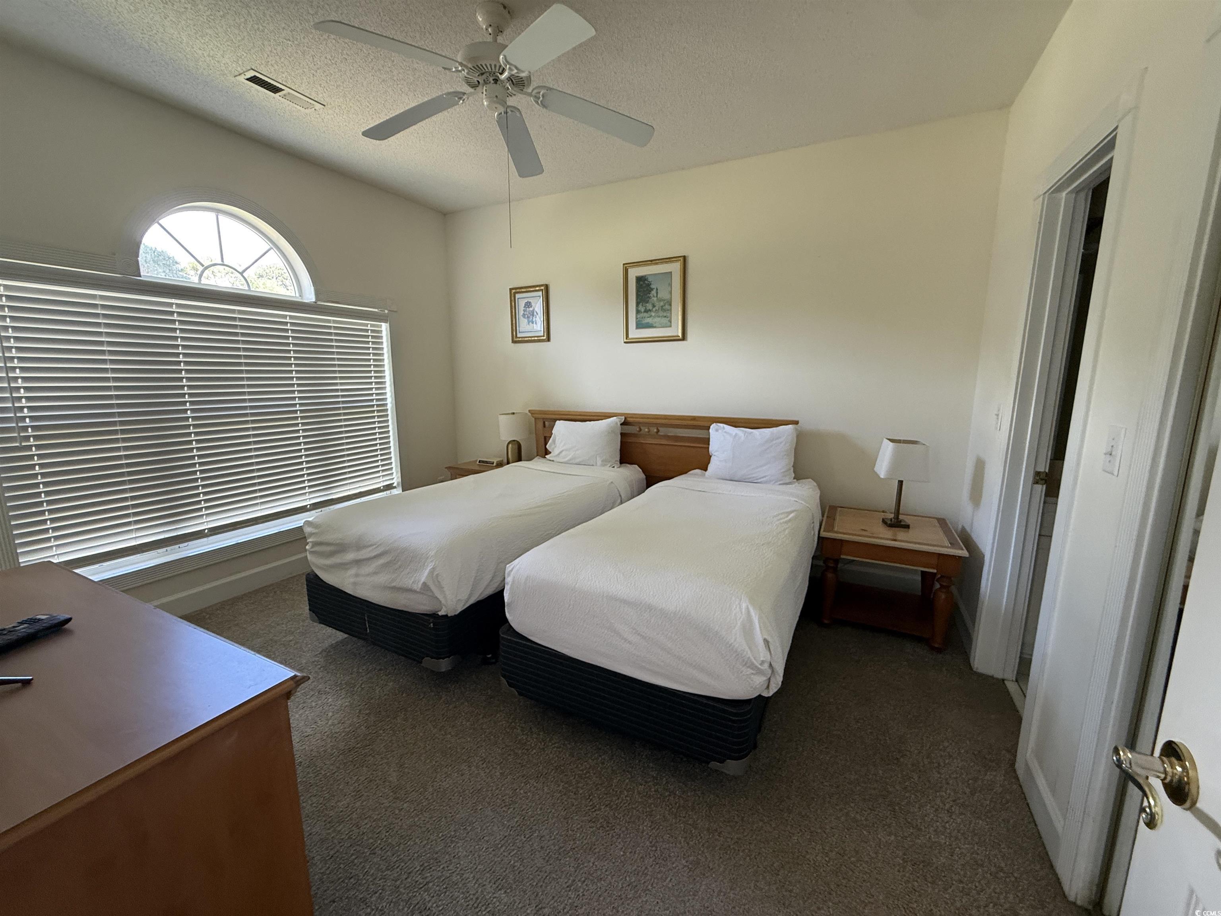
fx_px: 494
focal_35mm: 14
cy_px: 458
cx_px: 610
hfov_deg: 102.1
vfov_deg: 85.7
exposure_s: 1/60
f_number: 2.2
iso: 200
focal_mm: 2.22
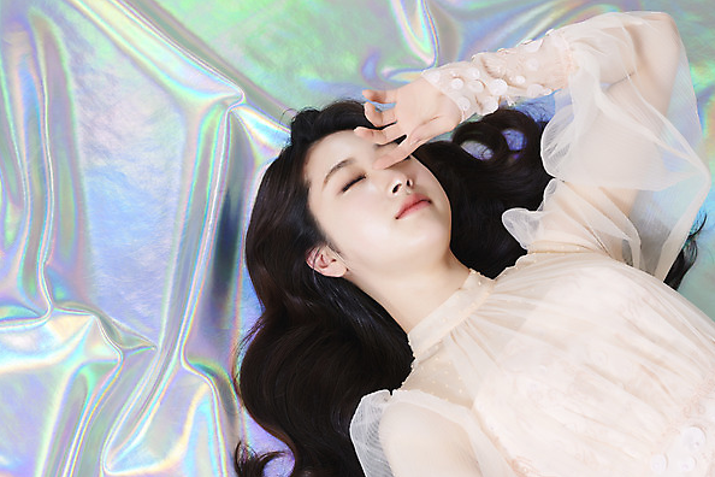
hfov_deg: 19.3
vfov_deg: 12.9
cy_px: 240
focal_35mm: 106
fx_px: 2105
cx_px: 357
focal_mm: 105
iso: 64
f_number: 11
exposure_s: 1/125
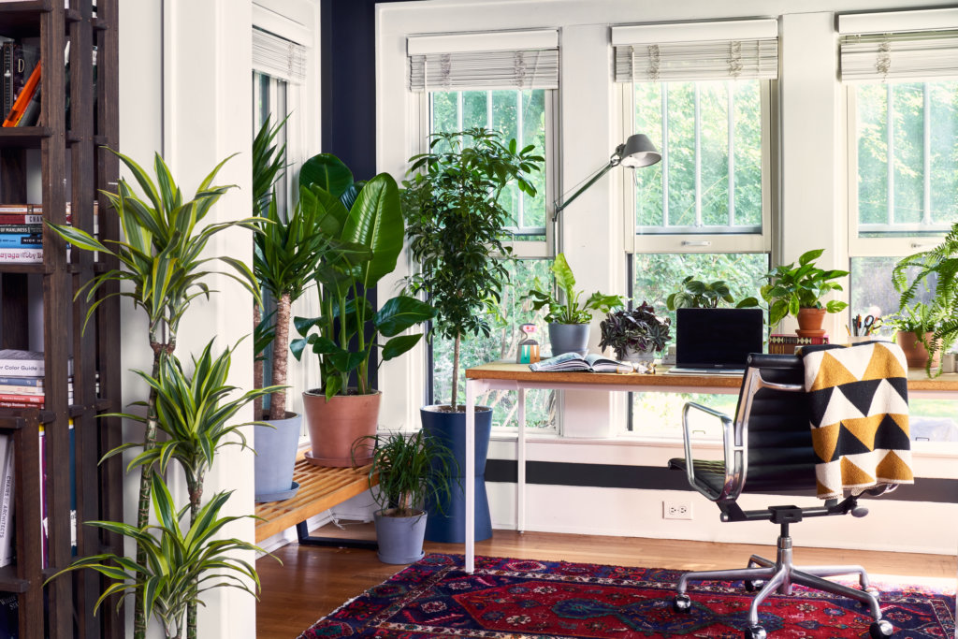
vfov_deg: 29.9
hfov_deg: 43.6
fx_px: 1198
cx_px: 479
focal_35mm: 45
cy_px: 320
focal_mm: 30
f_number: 13
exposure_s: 1/6
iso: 500
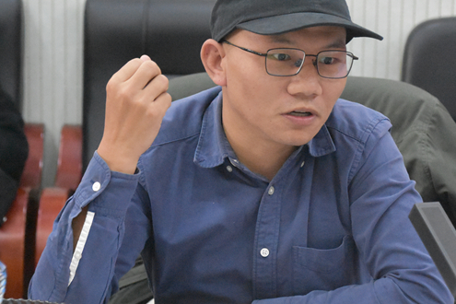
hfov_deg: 11.3
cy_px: 179
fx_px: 2305
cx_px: 251
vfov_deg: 7.5
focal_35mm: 182
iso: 11400
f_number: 5.3
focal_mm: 80
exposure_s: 1/250
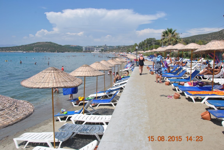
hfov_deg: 61.9
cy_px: 75
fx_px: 187
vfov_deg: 43.7
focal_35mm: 30
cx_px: 112
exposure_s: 1/320
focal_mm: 20
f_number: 9
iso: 100
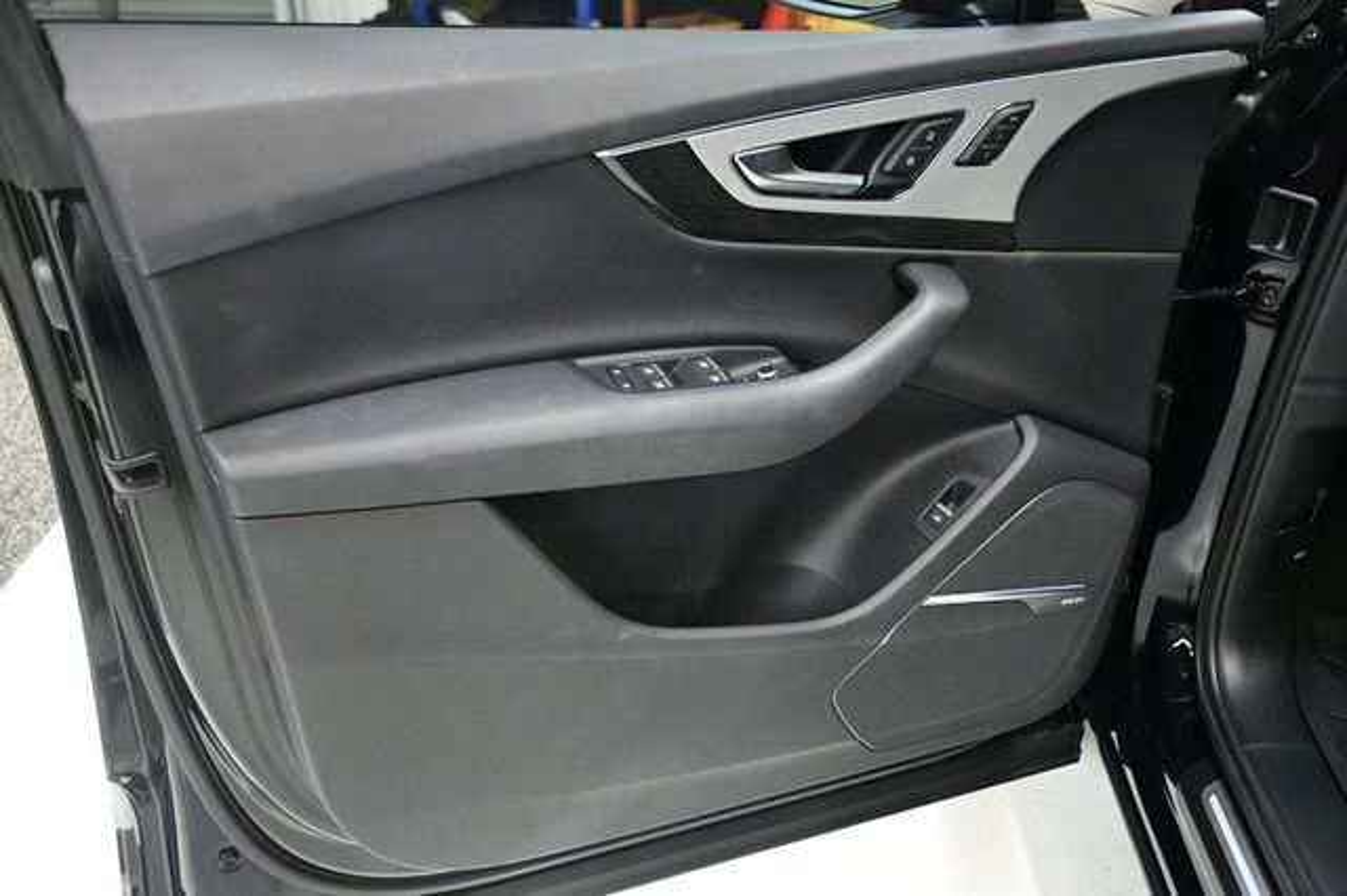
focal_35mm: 36
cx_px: 674
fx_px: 1346
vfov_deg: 36.8
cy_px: 448
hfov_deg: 53.2
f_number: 3.8
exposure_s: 1/60
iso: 4000
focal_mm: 24
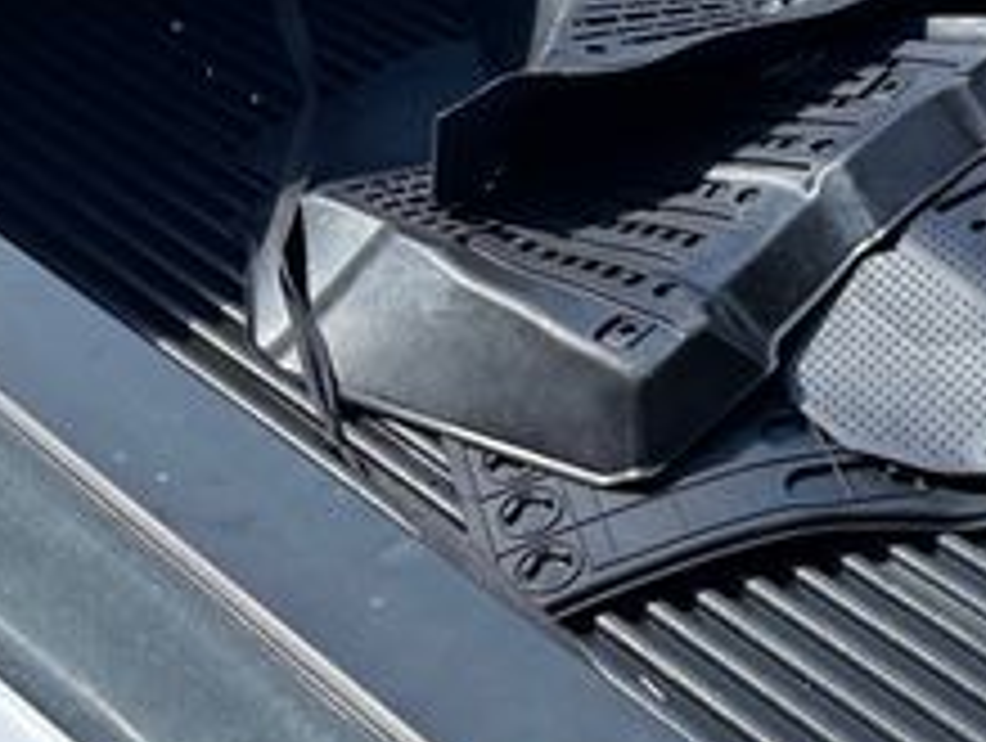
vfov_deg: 20.5
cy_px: 18
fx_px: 1997
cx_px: 761
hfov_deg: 27.3
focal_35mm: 70
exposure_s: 1/531
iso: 80
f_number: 1.78
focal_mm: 6.76
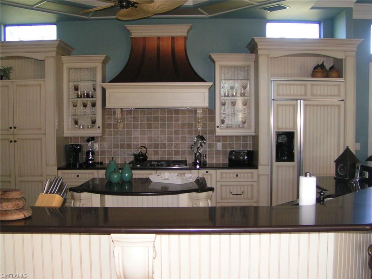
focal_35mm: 38
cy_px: 140
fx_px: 408
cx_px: 186
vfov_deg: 37.7
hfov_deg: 49.0
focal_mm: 5.8
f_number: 2.8
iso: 200
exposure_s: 1/40
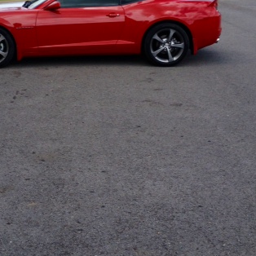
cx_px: 78
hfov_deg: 27.1
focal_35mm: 63
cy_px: 52
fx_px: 527
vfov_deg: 26.8
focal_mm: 4.28
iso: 50
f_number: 2.4
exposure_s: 1/1022
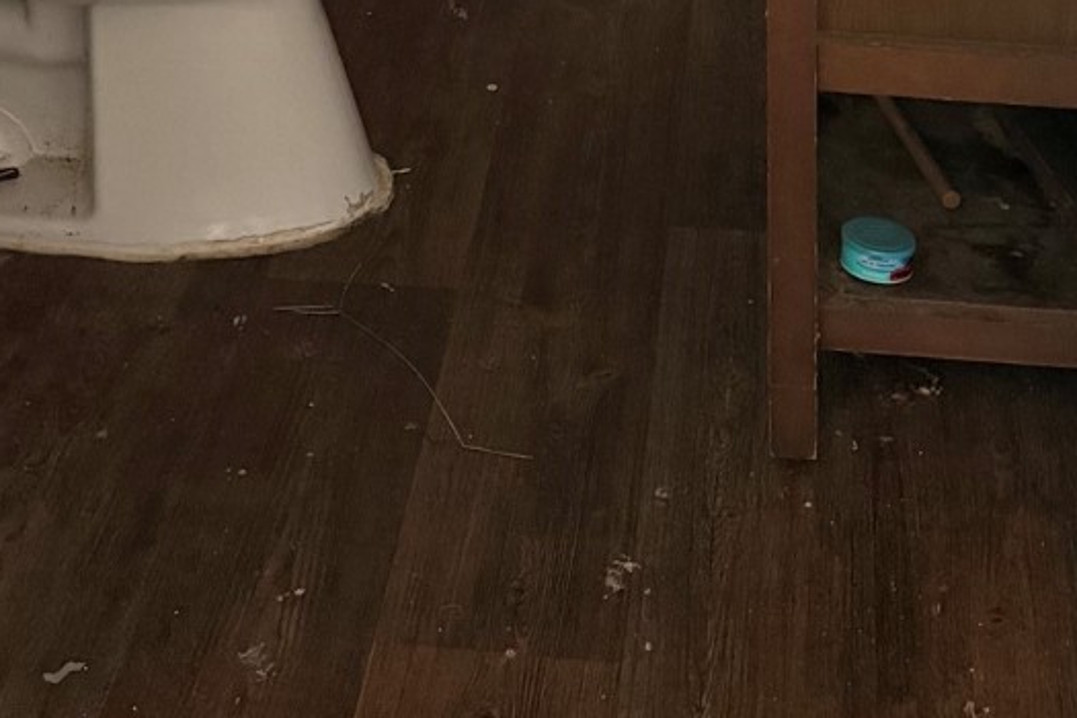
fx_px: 2184
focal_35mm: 73
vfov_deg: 16.1
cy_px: -529
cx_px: 470
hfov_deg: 27.7
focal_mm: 6.76
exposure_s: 1/40
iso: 1000
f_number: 1.78
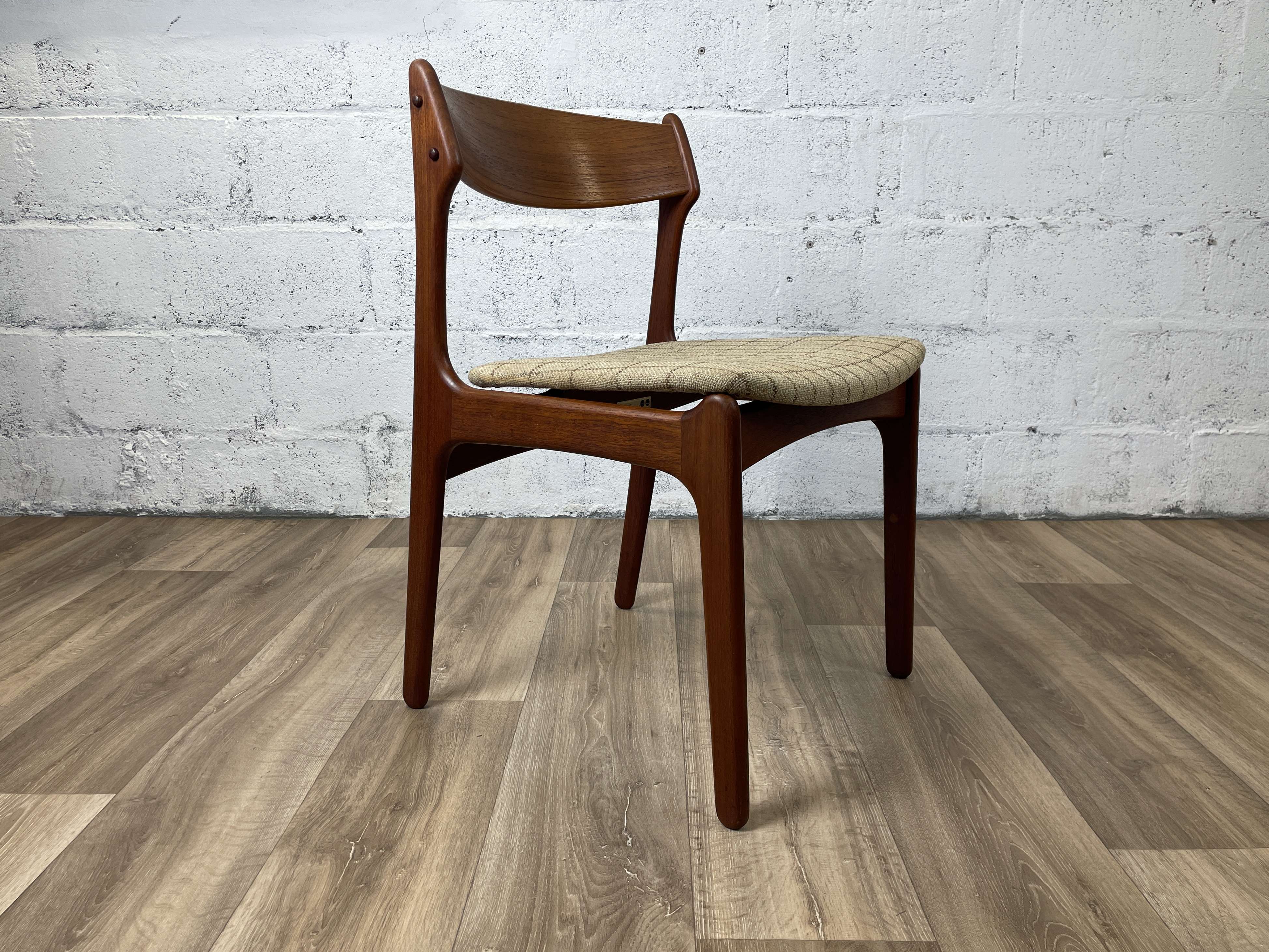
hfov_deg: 65.3
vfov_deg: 51.3
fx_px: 990
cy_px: 459
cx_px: 637
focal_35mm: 27
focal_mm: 4.2
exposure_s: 1/100
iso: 40
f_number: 1.6
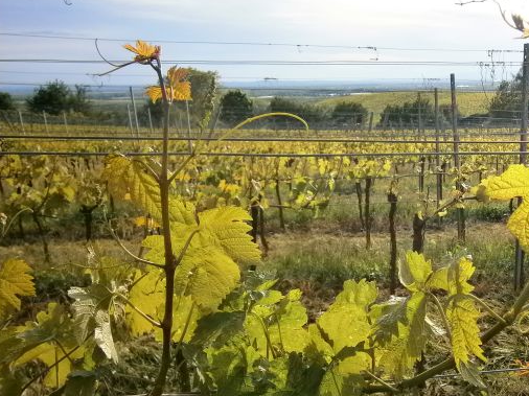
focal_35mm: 36
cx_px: 358
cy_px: 236
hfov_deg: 50.3
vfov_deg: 39.5
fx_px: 550
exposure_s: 1/125
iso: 80
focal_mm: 4.7
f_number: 8
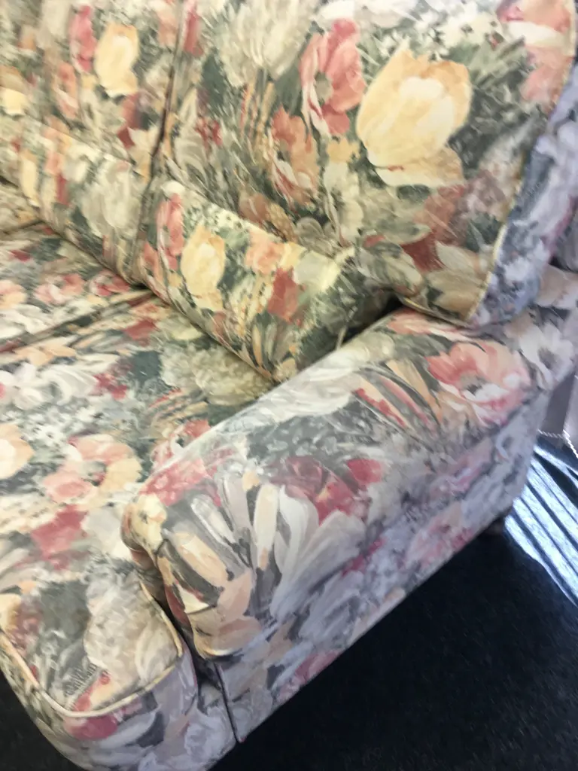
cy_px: 386
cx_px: 289
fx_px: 646
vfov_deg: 61.7
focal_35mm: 29
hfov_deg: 48.2
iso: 64
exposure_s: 1/33
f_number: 2.2
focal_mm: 4.15
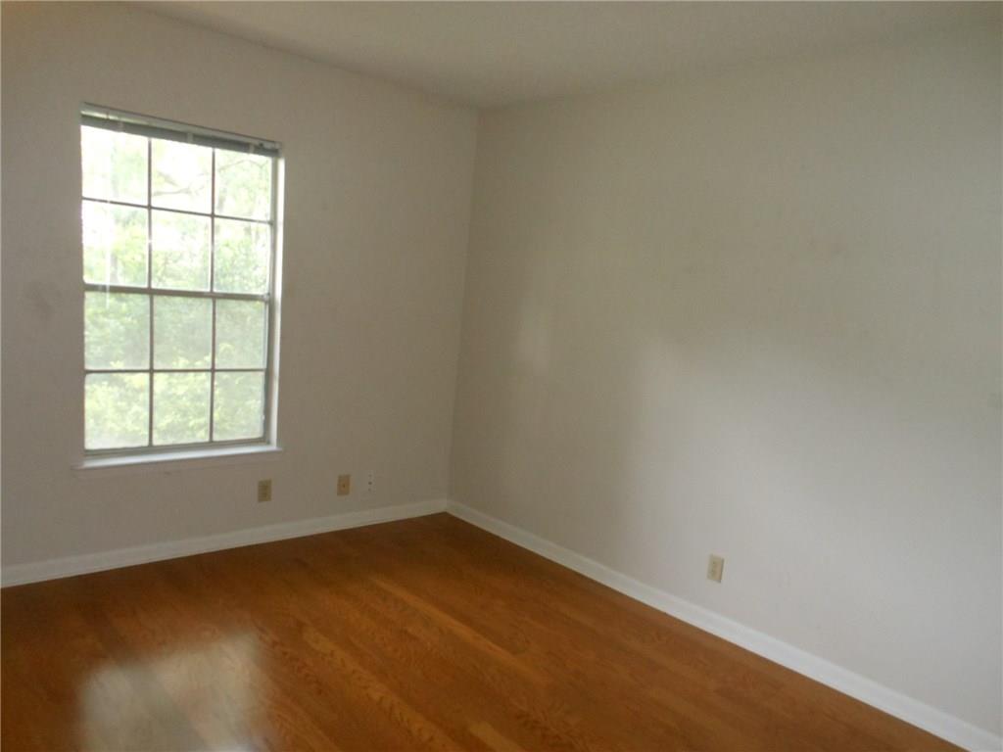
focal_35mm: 25
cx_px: 502
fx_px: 724
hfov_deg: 69.4
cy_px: 376
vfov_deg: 54.9
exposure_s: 1/25
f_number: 3.2
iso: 400
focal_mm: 4.5
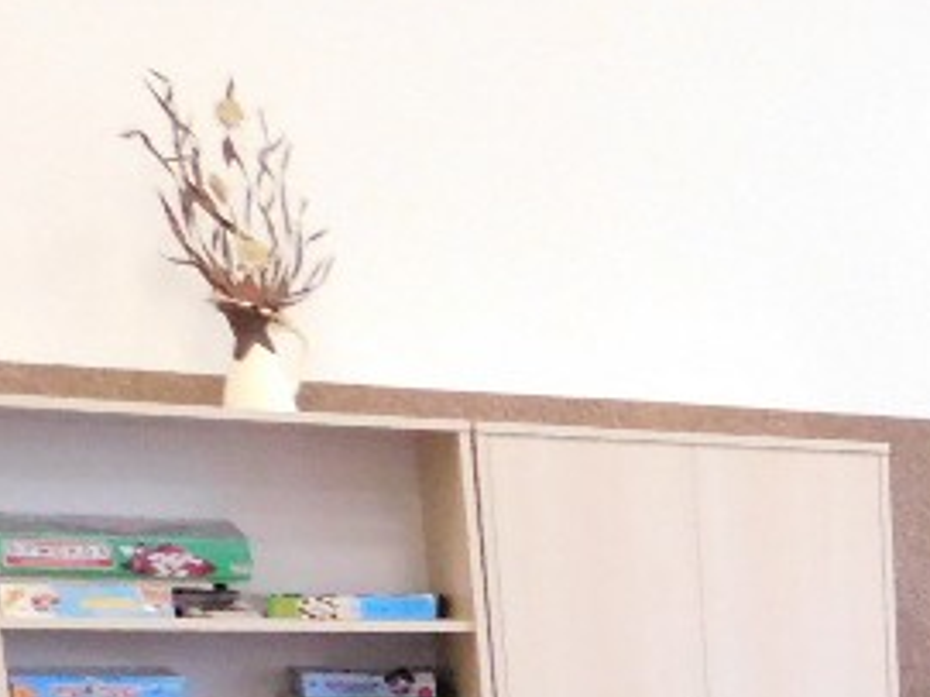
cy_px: 1219
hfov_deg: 18.5
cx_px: 1585
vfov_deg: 15.0
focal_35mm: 87
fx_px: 2336
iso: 800
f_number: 3
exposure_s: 1/50
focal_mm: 4
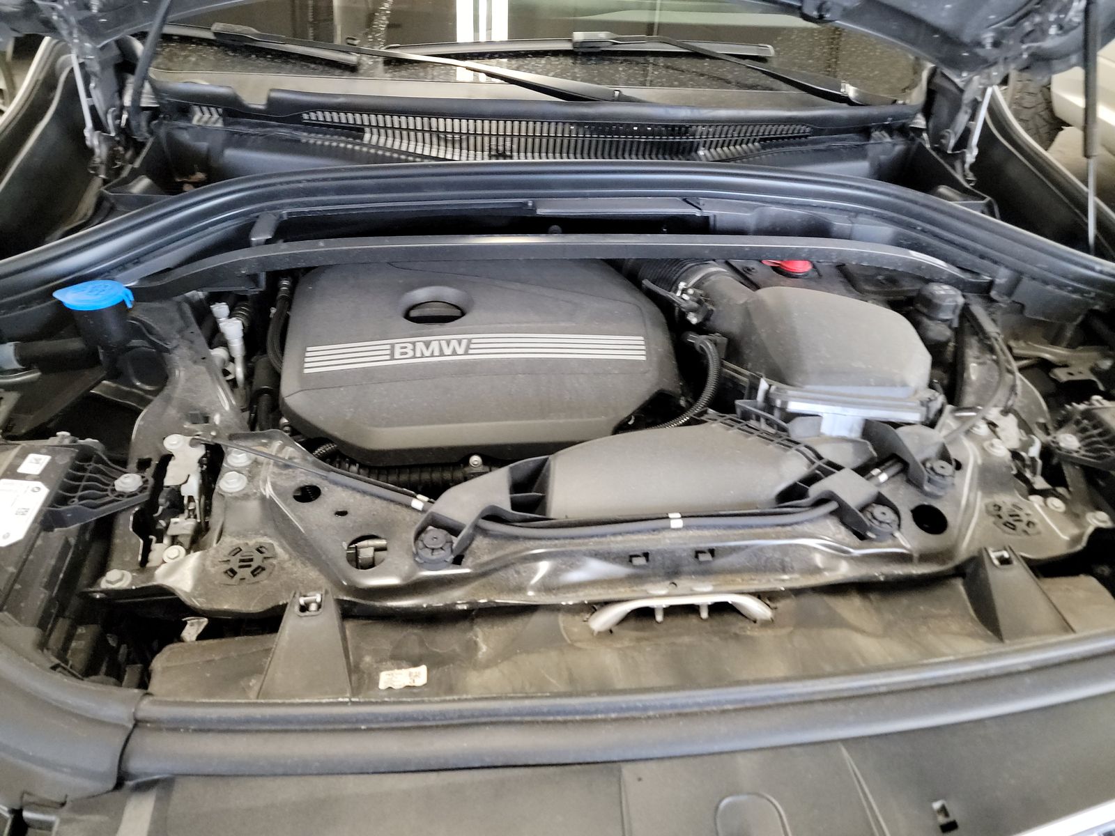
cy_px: 418
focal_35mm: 24
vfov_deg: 56.8
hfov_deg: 71.6
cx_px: 558
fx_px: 773
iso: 1901
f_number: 1.8
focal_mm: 6.7
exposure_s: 1/59
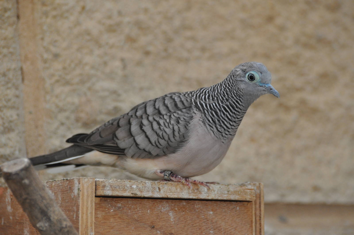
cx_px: 177
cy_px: 118
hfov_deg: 9.5
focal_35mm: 218
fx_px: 2136
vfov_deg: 6.3
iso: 800
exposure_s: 1/500
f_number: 4.8
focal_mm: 145
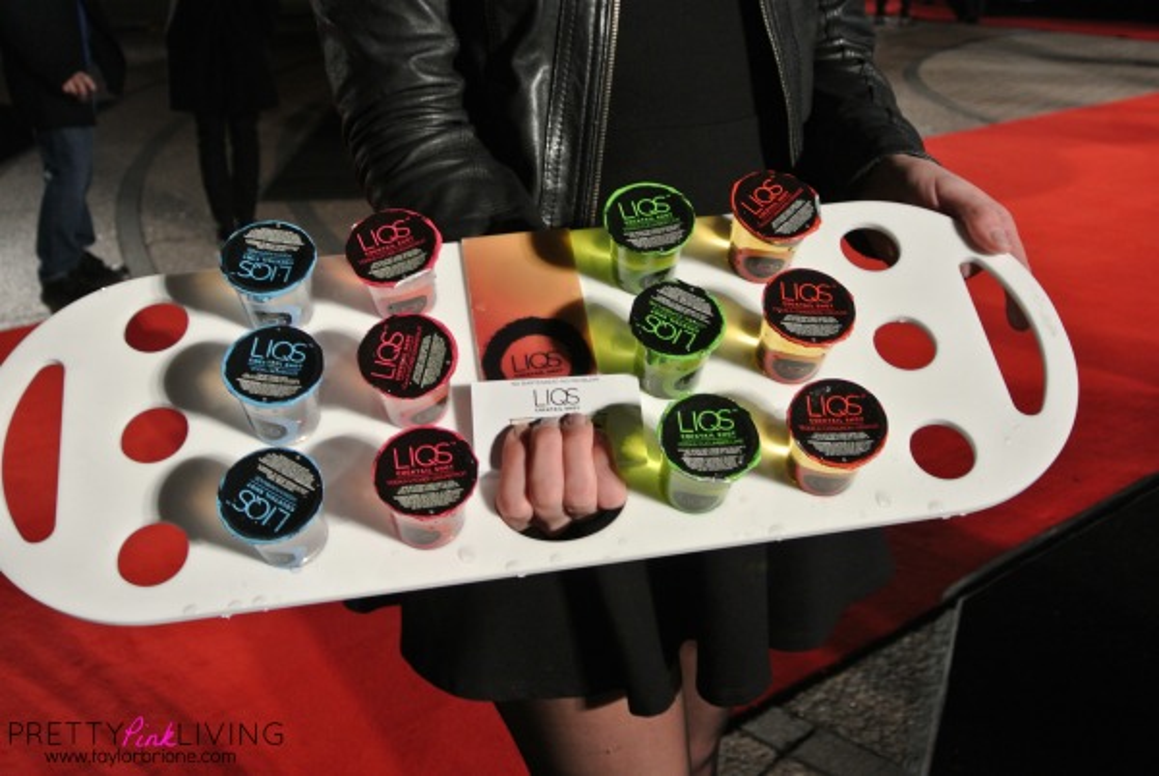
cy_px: 388
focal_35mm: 39
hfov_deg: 49.5
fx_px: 1257
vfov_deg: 34.3
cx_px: 580
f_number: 4
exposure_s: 1/60
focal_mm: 14.5
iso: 450
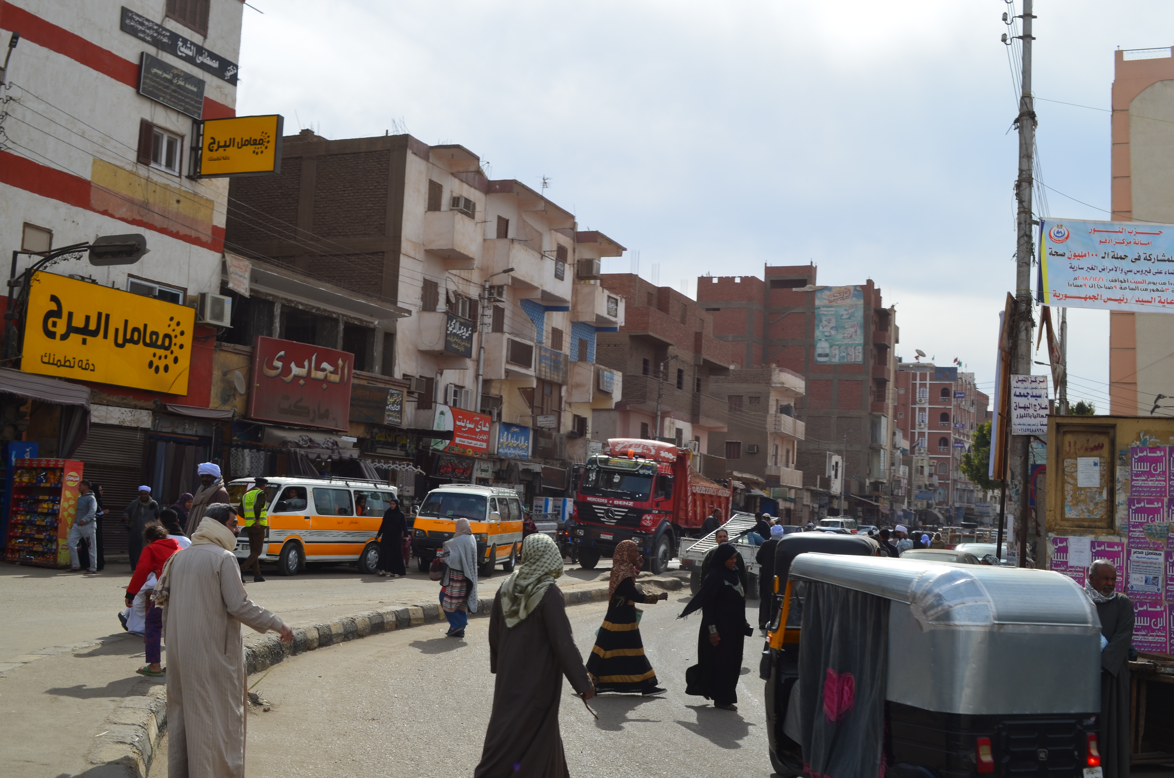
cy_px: 389
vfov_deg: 34.1
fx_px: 1269
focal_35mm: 39
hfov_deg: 49.6
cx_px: 587
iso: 100
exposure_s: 1/160
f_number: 11
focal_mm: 26
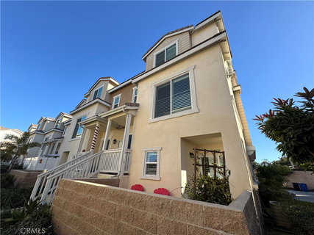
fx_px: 127
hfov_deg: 102.1
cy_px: 118
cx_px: 157
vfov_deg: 85.6
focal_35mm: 14
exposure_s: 1/858
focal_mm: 2.22
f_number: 2.2
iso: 50
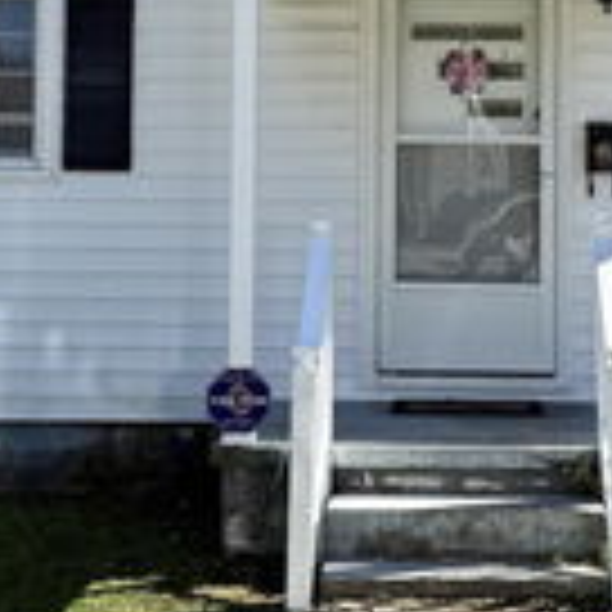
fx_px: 1600
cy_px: 130
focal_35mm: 80
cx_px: 374
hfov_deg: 21.6
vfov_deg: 21.4
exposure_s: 1/2703
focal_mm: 6.76
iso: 80
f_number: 1.78
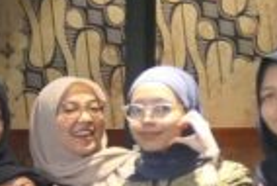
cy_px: 391
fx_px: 1887
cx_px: -421
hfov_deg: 7.7
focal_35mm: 245
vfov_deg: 5.5
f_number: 2.8
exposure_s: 1/80
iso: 1600
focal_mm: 12.4
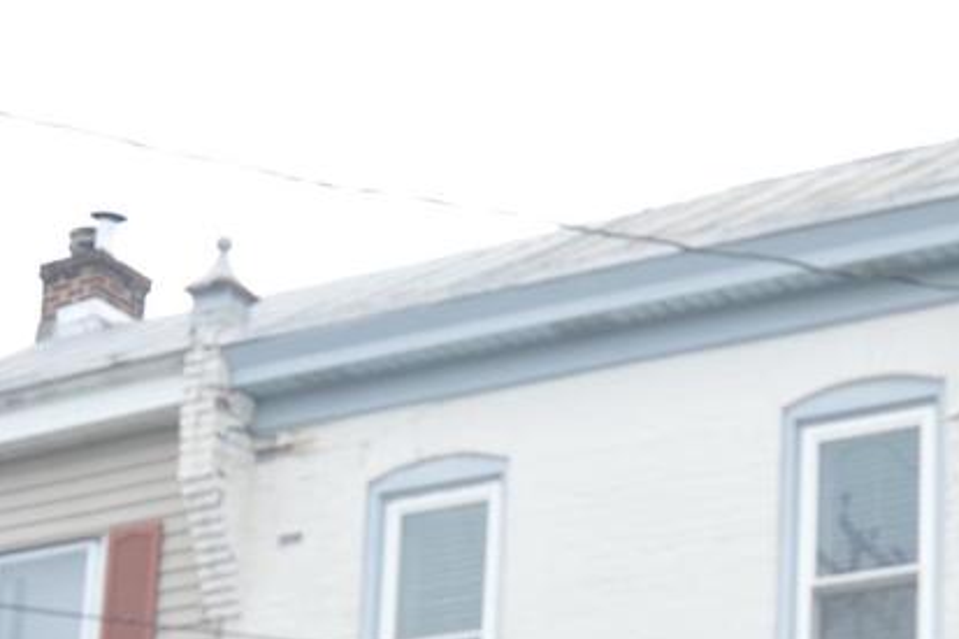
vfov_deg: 11.6
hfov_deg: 17.7
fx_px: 3062
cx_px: 741
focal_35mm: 115
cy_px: 831
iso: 100
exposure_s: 1/80
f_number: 6.3
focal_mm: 22
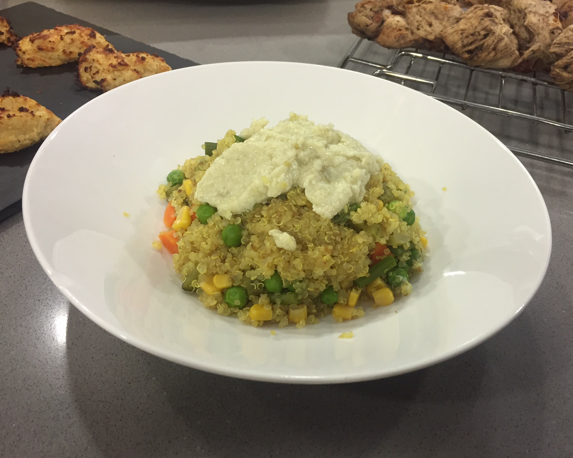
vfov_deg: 47.1
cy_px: 230
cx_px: 311
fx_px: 526
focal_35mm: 31
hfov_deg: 57.1
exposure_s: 1/33
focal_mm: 4.15
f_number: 2.2
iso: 125
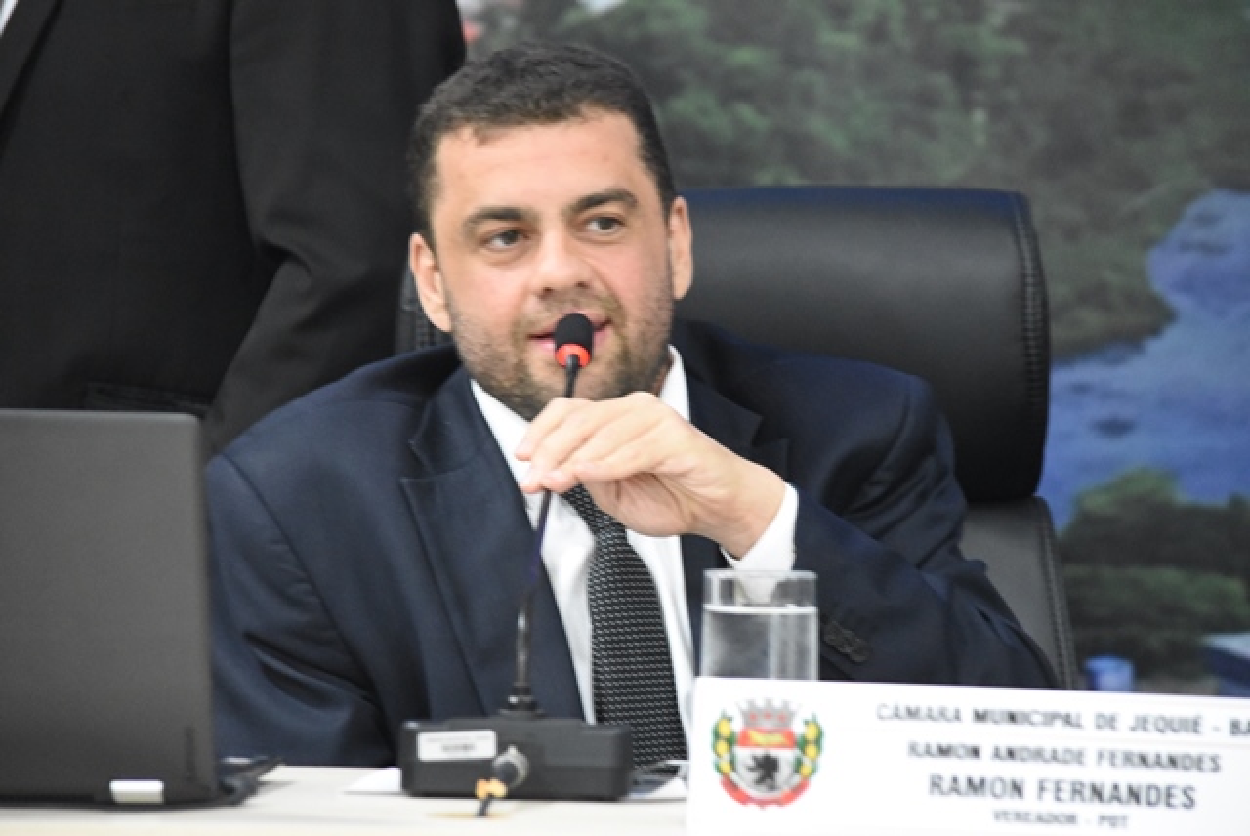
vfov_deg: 6.8
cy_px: 418
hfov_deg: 10.2
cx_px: 625
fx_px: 7037
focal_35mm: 202
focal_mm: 135
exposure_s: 1/50
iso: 5000
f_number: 4.8
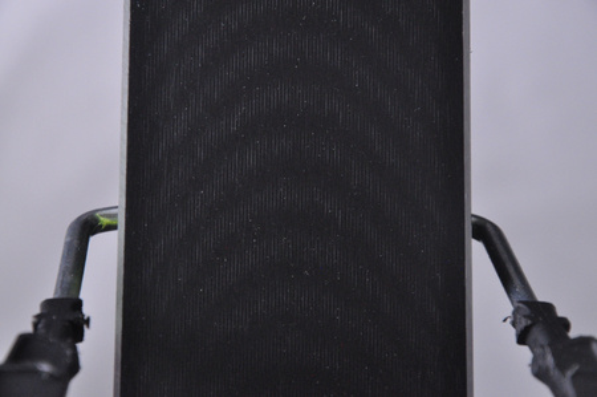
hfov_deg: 13.1
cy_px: 198
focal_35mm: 158
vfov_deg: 8.7
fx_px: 2609
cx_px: 298
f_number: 9.5
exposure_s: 1/125
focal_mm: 105
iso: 3200
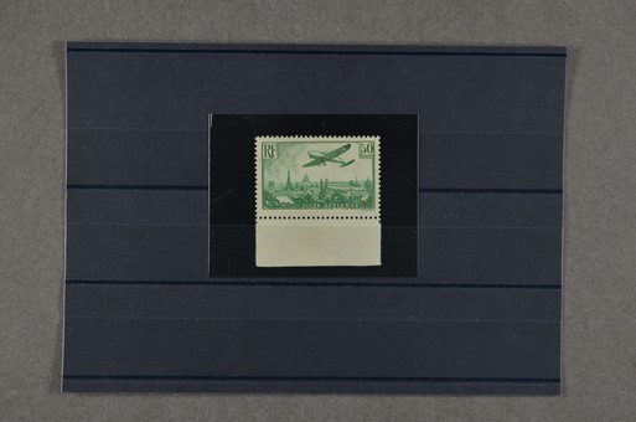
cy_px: 211
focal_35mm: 60
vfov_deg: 22.5
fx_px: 1058
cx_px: 318
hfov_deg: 33.5
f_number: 4.5
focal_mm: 40
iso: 100
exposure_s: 1/100
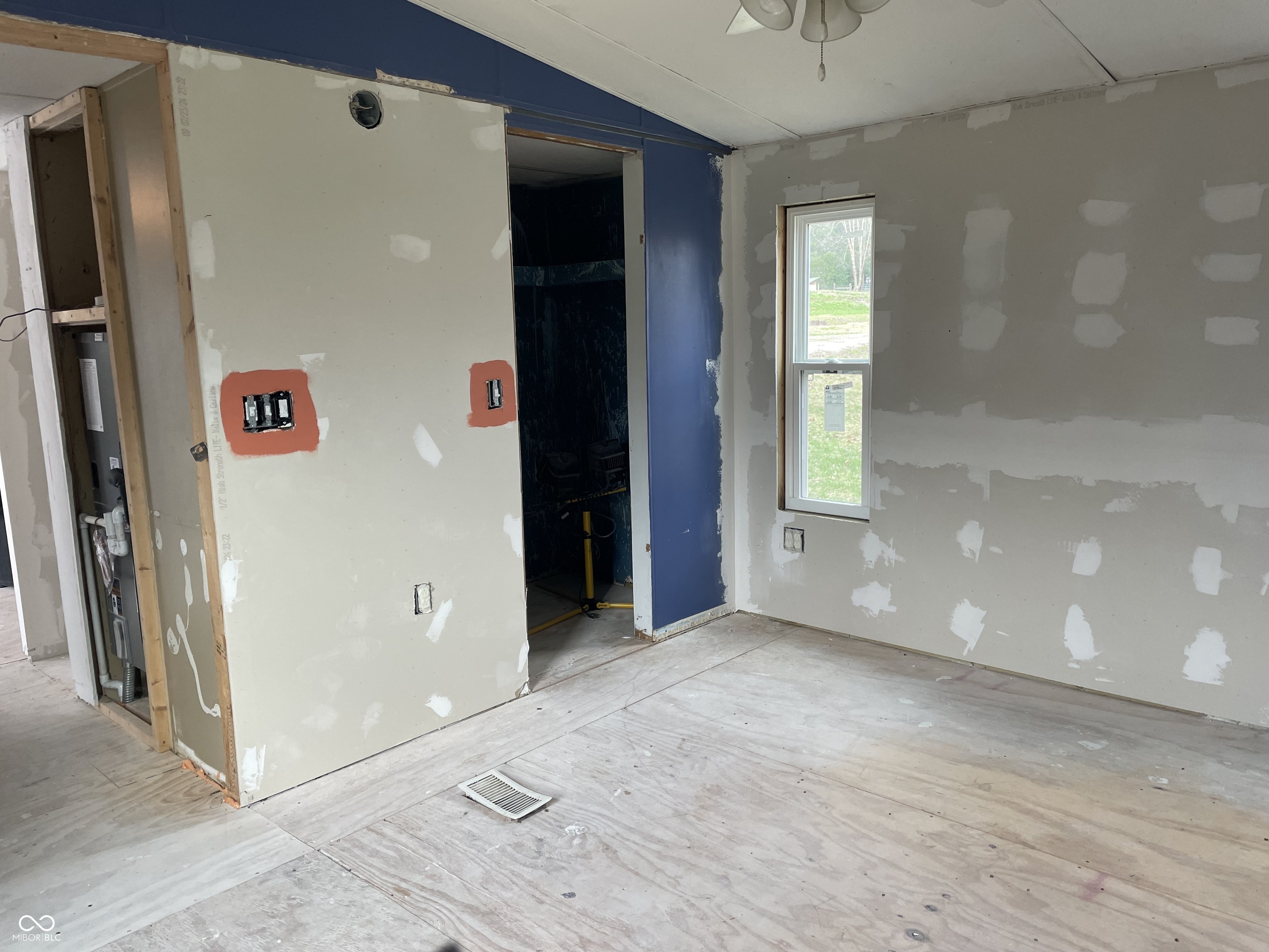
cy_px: 476
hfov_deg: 67.3
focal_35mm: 26
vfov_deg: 53.1
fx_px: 953
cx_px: 634
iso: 100
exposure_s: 1/120
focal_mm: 4.2
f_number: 1.6
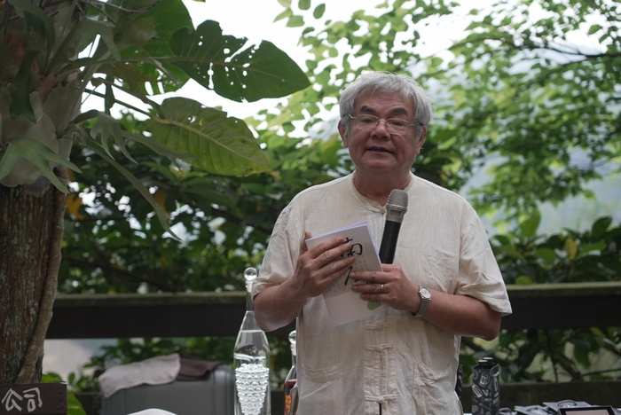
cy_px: 208
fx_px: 1416
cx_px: 310
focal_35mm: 82
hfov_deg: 24.7
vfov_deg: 16.7
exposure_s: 1/250
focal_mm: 82
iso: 3200
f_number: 4
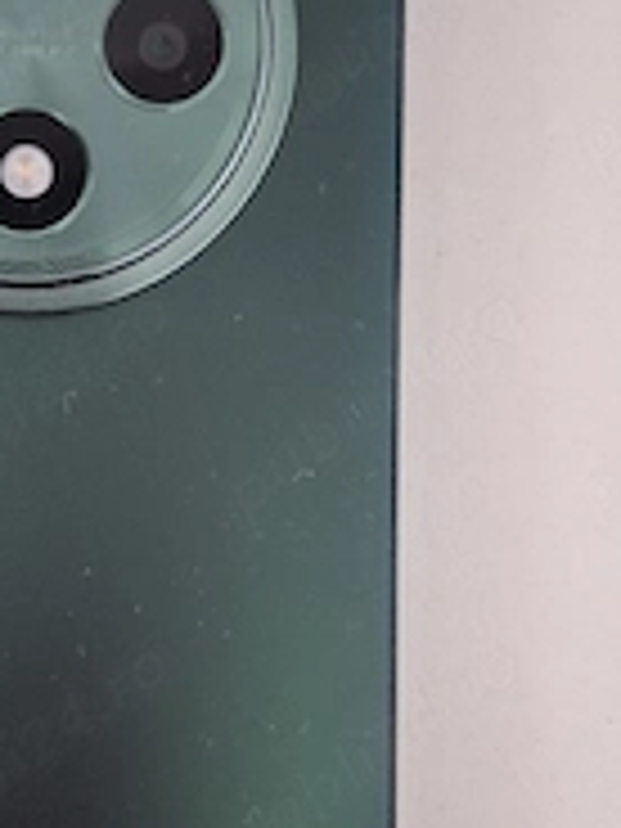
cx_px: 112
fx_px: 1196
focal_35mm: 50
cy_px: 459
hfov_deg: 28.4
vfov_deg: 38.1
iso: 400
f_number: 1.8
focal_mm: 5.54
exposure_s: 1/24
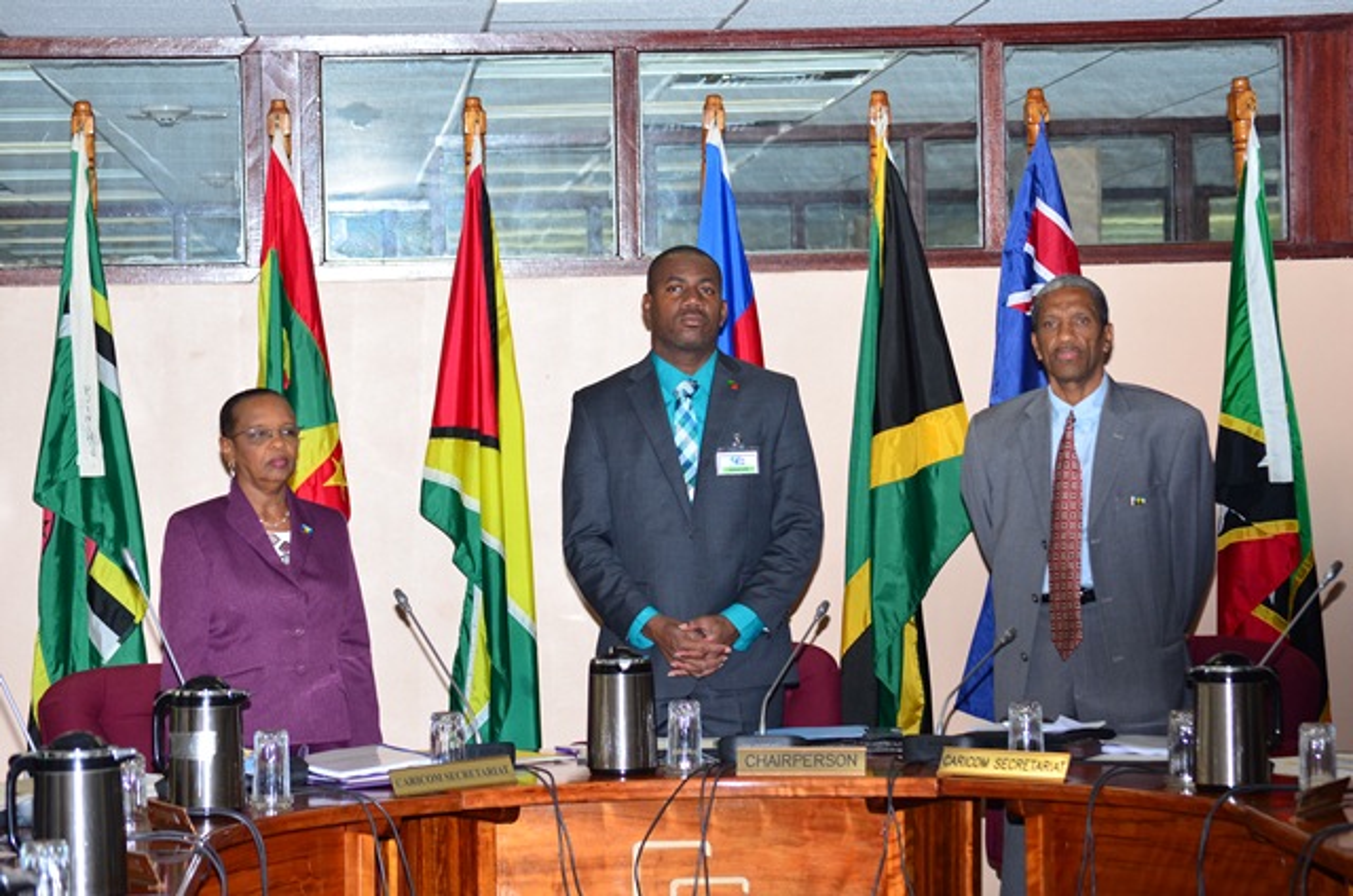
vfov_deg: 12.1
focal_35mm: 112
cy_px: 448
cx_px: 676
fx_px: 4220
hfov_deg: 18.2
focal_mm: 75
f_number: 5.6
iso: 400
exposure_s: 1/200
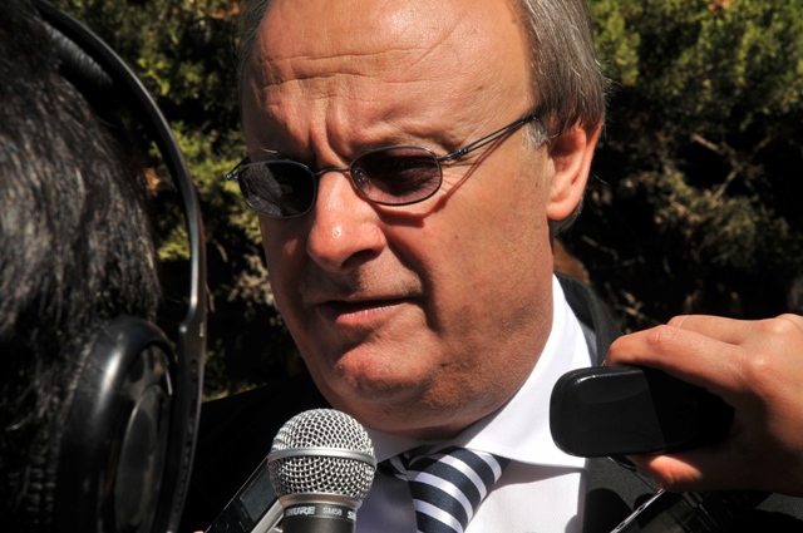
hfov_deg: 17.1
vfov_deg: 11.4
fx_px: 2673
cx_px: 402
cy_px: 266
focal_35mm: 120
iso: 200
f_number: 18
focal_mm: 80
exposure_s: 1/250
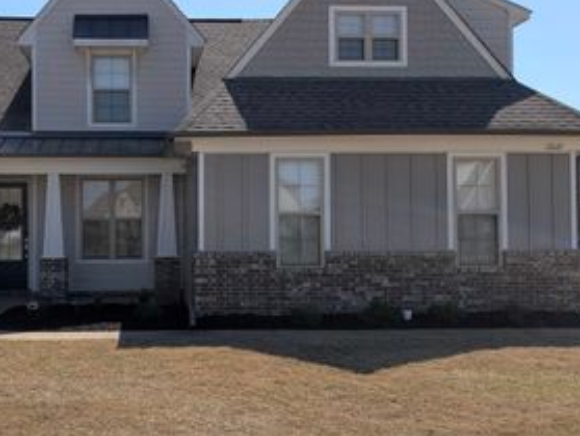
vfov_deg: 33.7
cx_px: 179
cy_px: 214
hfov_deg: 43.0
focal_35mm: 43
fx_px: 721
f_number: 1.68
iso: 23
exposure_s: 1/1134
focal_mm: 6.9
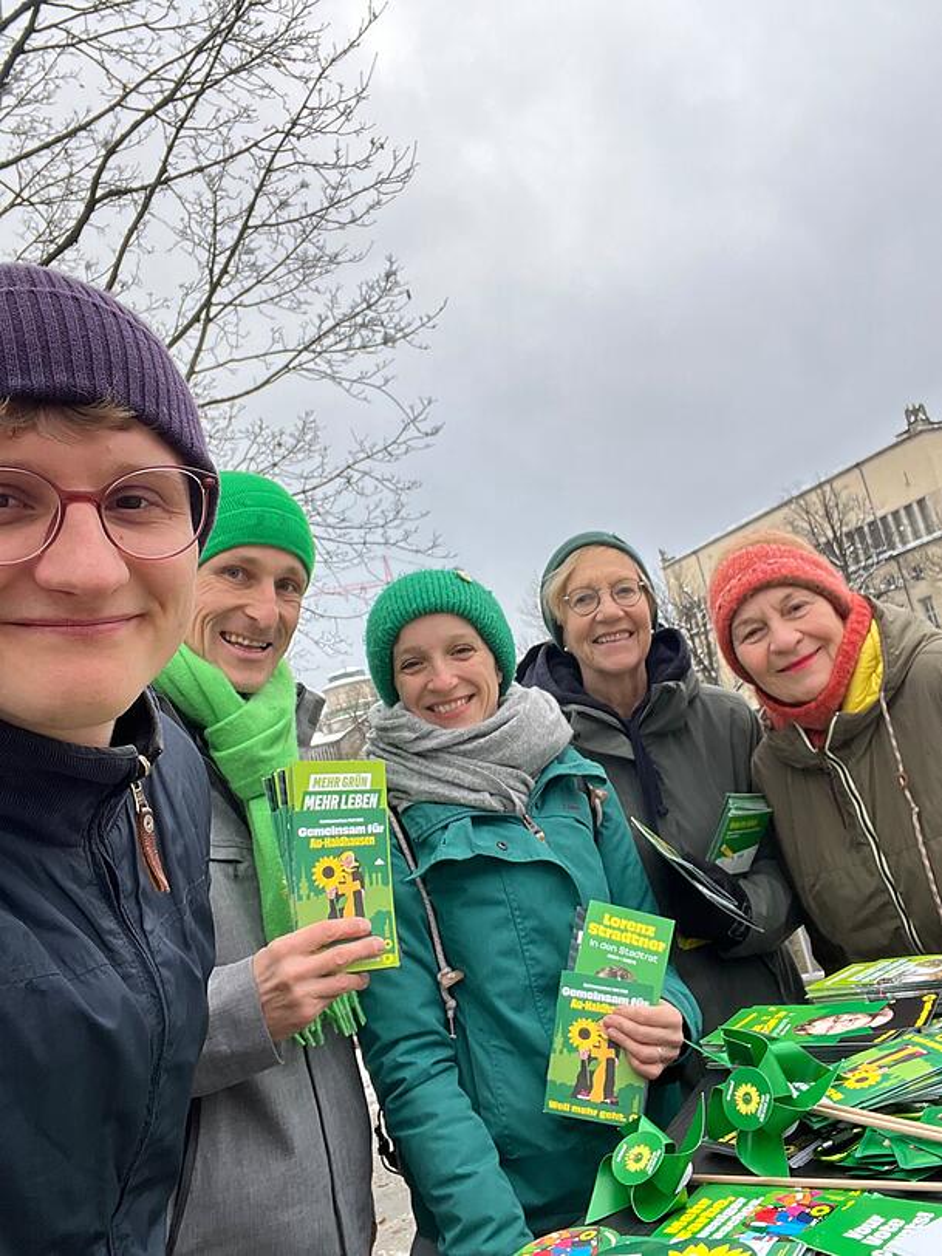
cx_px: 471
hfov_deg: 46.8
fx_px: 1089
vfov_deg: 60.0
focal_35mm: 30
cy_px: 628
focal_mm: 2.71
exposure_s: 1/121
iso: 40
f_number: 2.2
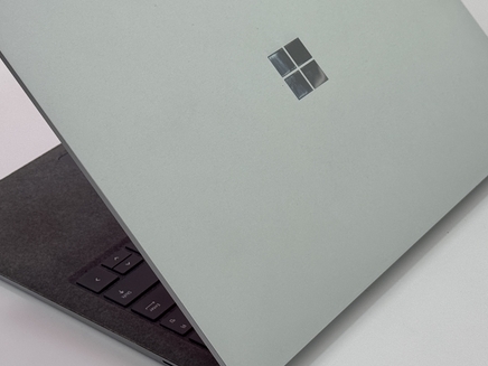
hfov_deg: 22.2
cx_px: 226
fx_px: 1241
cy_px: 119
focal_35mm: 88
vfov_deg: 16.7
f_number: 1.78
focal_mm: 6.76
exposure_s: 1/196
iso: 64
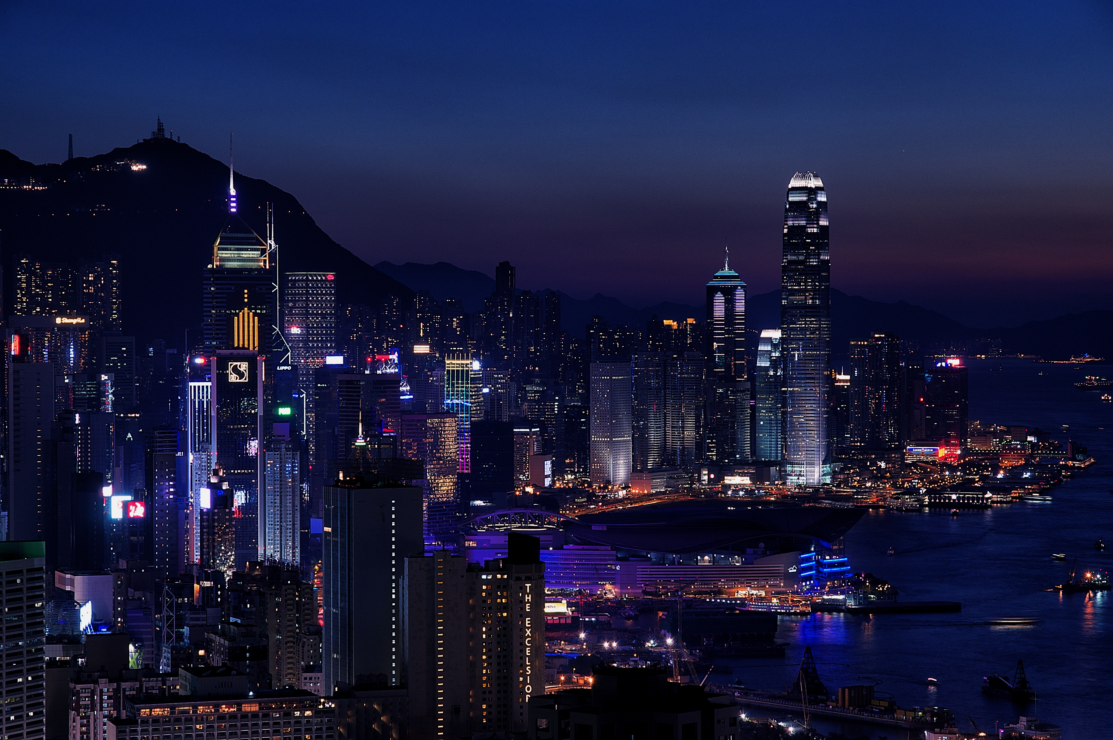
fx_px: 2779
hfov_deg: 22.6
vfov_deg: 15.2
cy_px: 370
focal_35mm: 90
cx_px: 556
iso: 200
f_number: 10
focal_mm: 60
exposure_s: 3.2
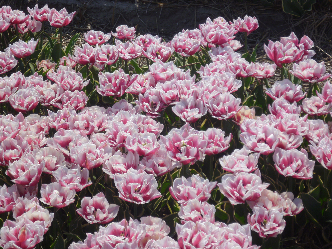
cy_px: 124
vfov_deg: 14.6
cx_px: 166
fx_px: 969
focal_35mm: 101
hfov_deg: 19.4
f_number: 5.6
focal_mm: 18
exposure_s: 1/500
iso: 80
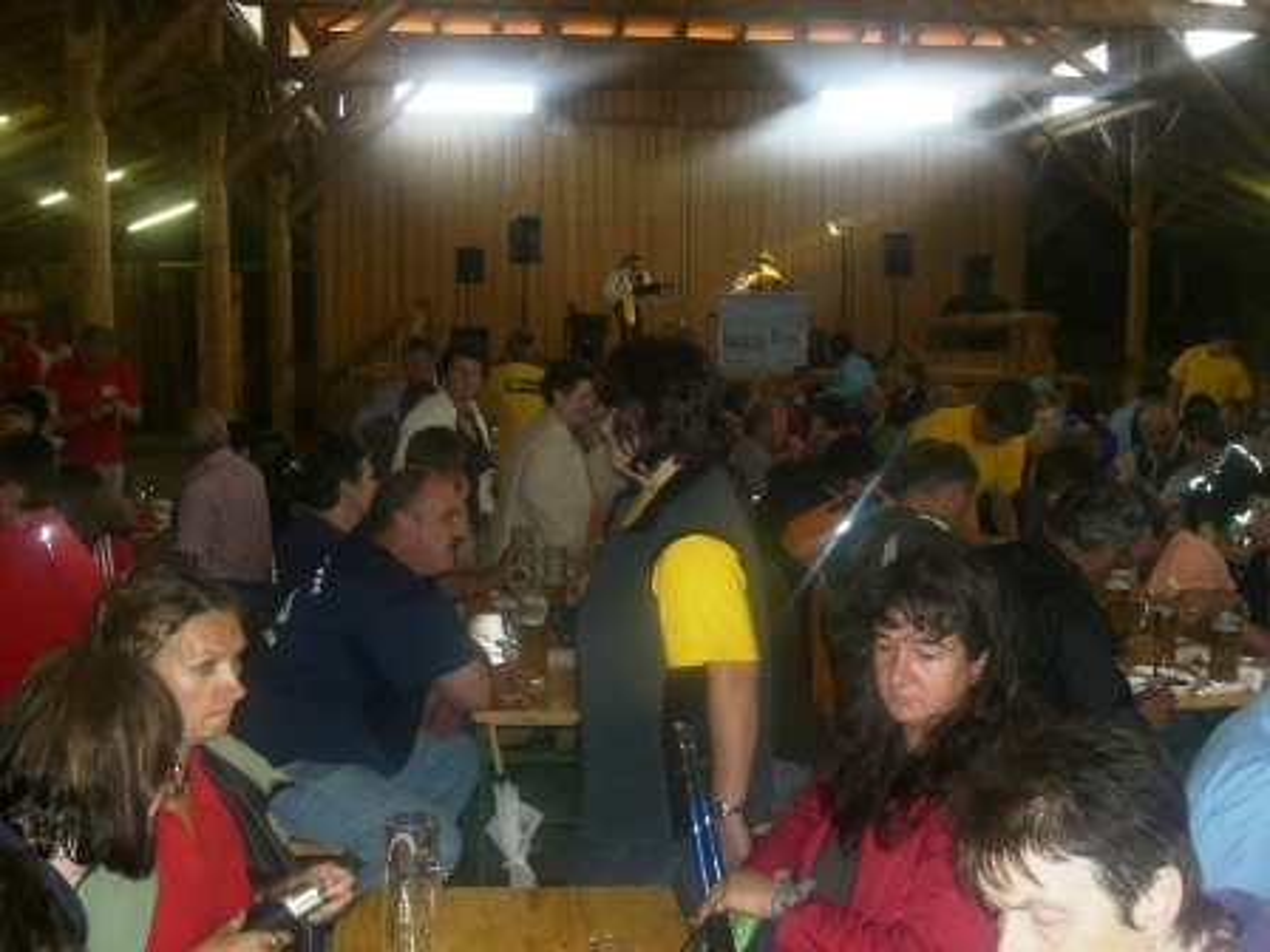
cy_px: 476
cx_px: 635
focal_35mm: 38
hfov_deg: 49.0
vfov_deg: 37.7
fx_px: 1394
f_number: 3.1
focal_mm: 6.3
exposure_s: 1/60
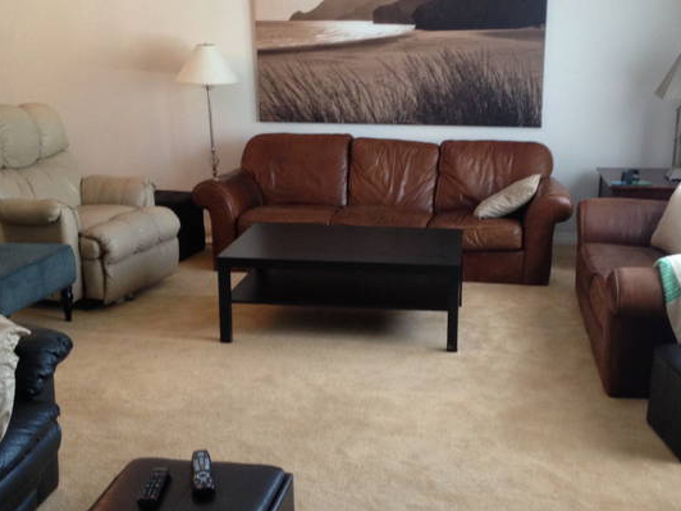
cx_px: 399
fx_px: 964
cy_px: 246
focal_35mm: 49
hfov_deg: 38.8
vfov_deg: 29.7
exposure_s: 1/20
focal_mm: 4.12
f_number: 2.4
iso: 160
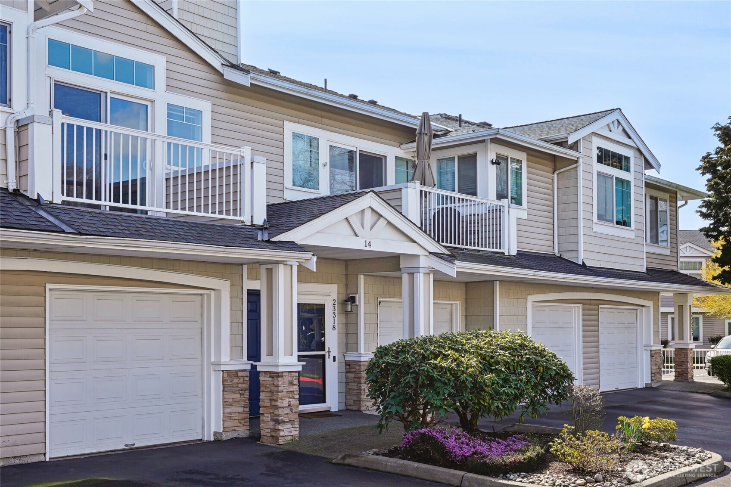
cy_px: 244
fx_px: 853
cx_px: 366
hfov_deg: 46.4
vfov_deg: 31.9
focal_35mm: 42
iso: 160
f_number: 8
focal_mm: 28
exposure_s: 1/125
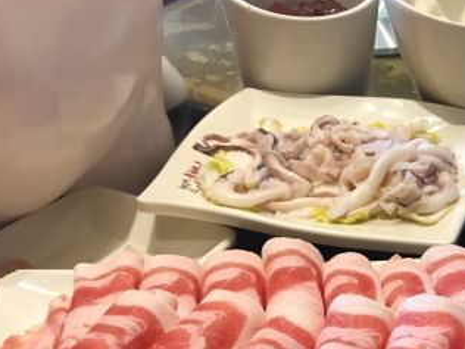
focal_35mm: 62
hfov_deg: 30.5
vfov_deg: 22.7
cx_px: 365
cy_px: 348
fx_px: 833
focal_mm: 3.99
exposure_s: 1/25
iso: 32
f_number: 1.8
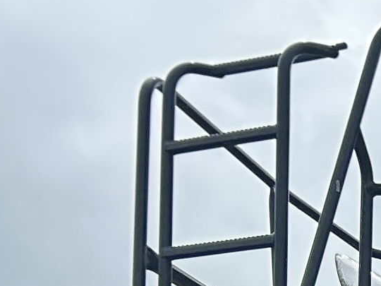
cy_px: 850
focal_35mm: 194
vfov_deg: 6.9
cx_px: 1235
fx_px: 2135
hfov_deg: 8.2
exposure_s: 1/1934
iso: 50
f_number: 1.5
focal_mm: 5.7
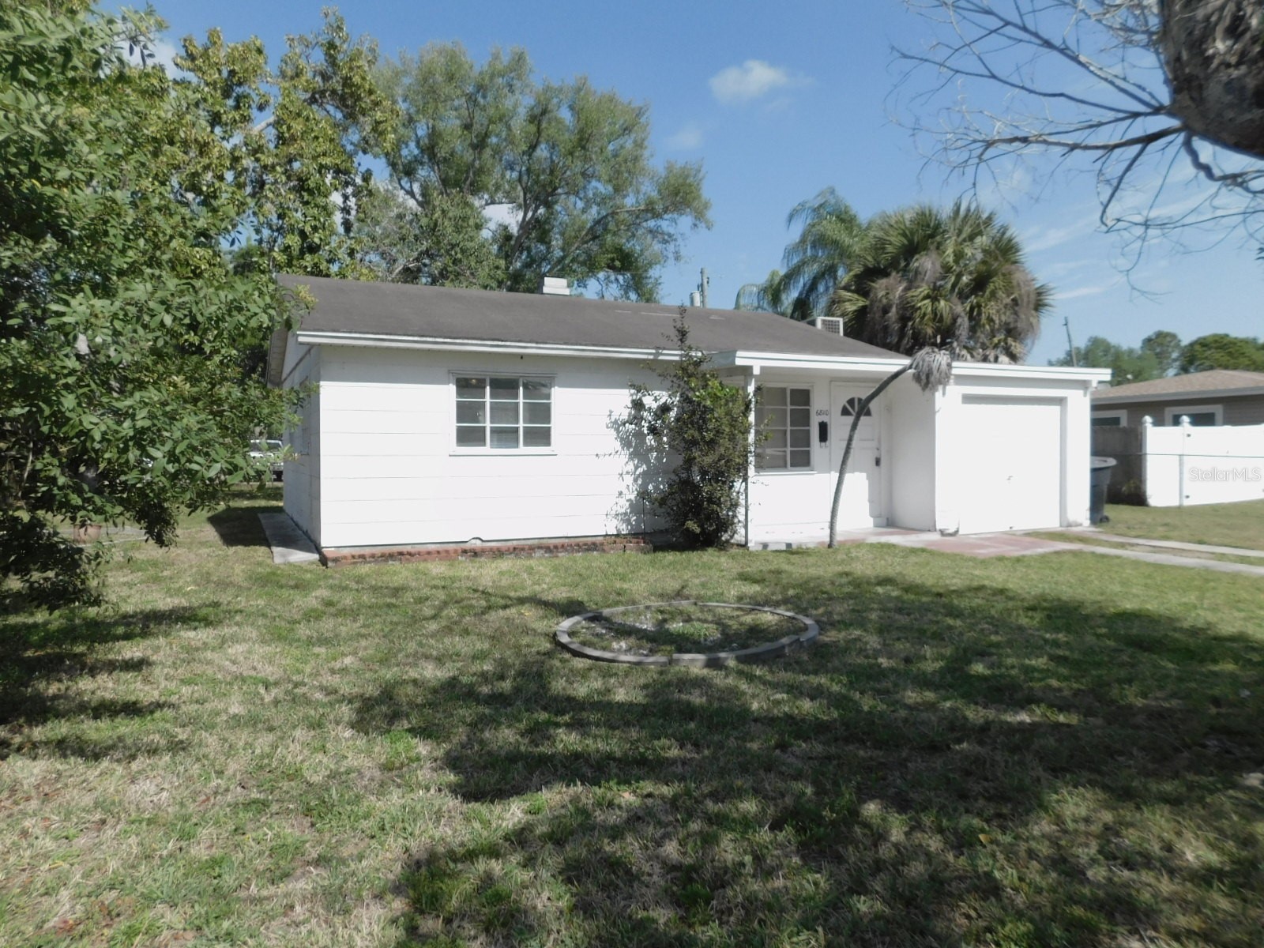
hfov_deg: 73.9
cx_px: 632
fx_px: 840
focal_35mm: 23
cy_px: 474
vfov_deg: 58.9
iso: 125
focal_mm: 4
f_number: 6
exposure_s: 1/400
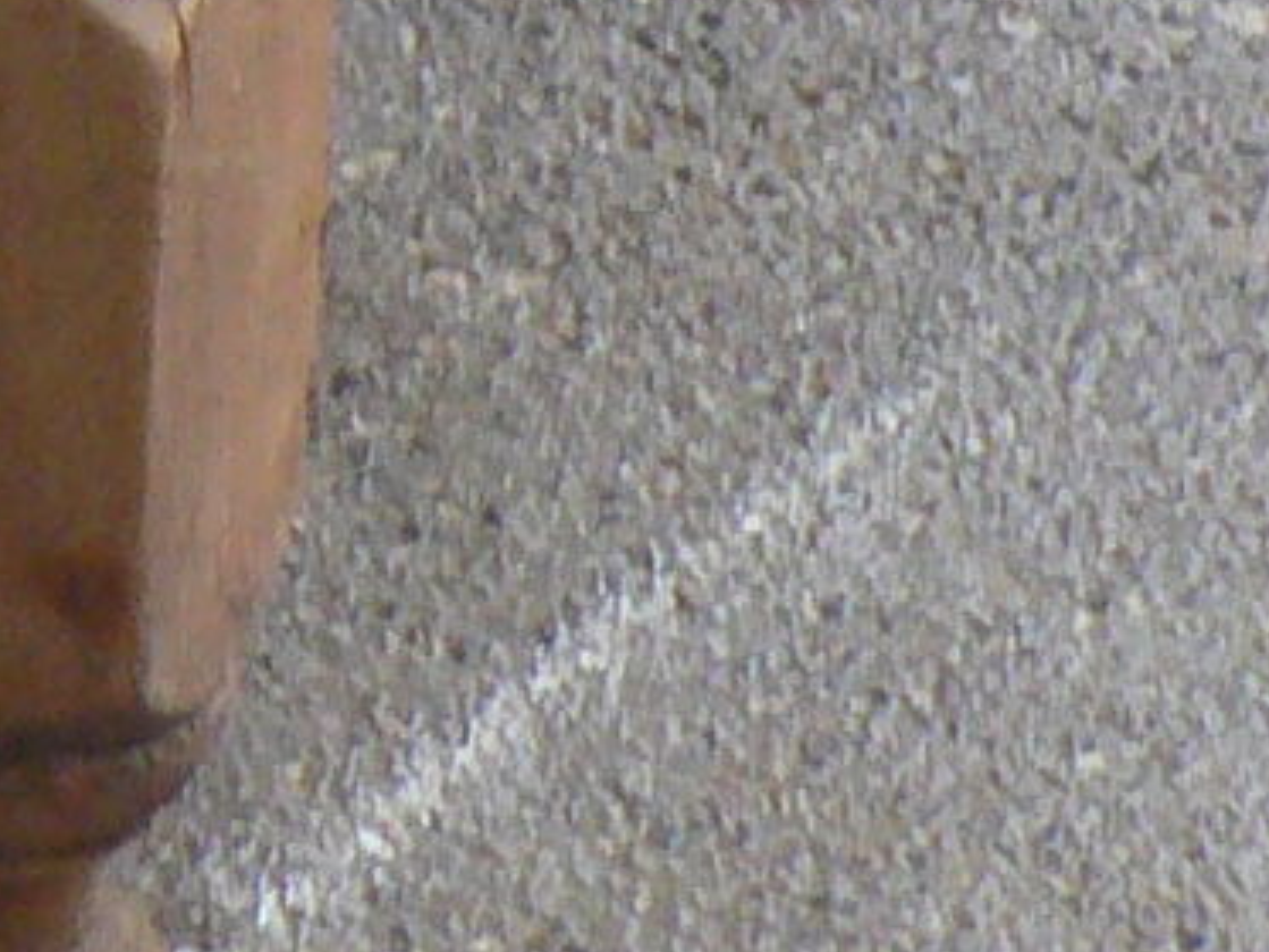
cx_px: -1007
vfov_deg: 5.7
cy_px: -1846
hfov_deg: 7.8
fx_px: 9058
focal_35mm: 247
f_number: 2.8
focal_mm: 6
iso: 200
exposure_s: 1/25
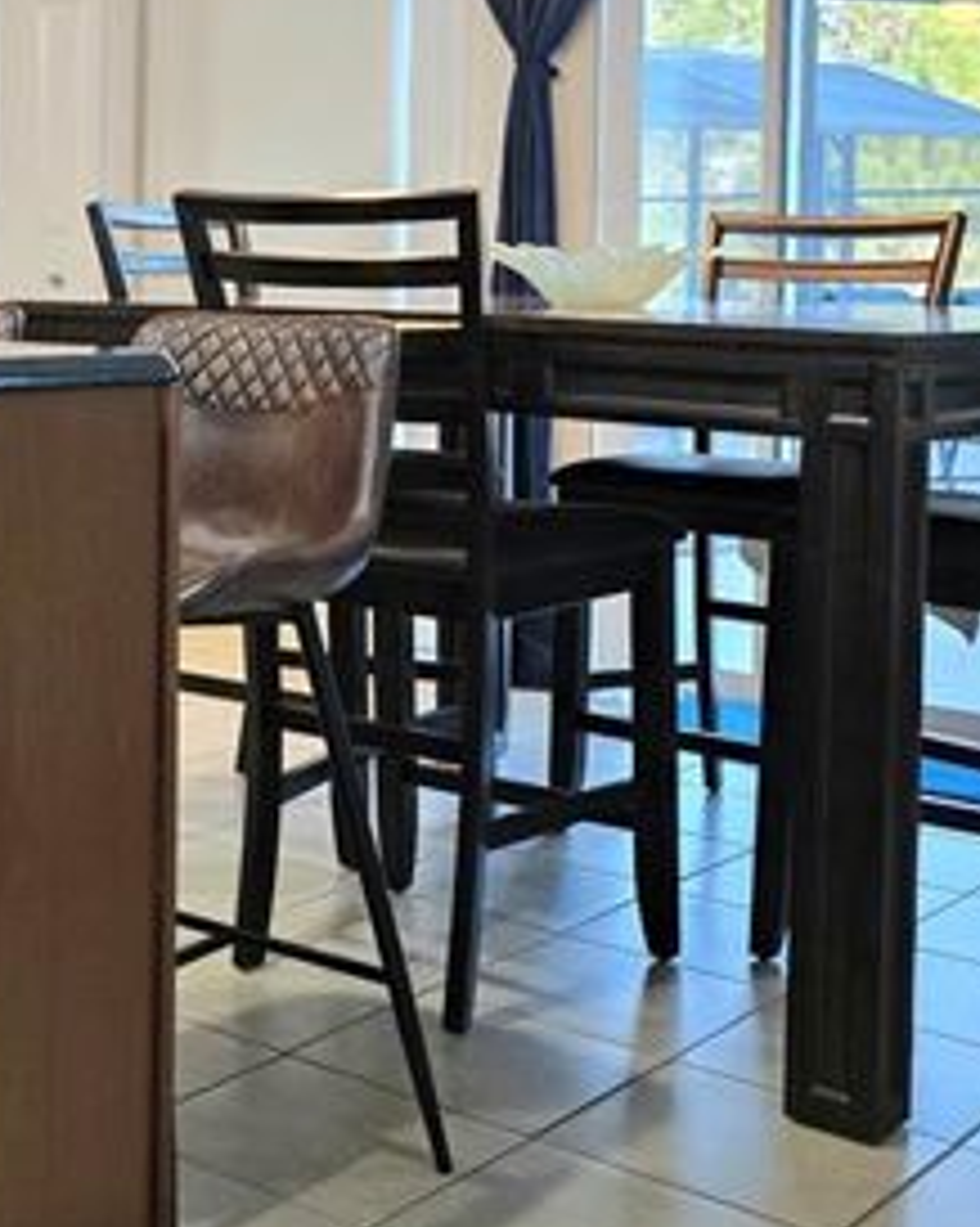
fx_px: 2105
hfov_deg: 24.2
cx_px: -137
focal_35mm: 58
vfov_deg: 31.8
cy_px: 279
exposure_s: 1/120
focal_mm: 6.3
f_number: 1.7
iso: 160
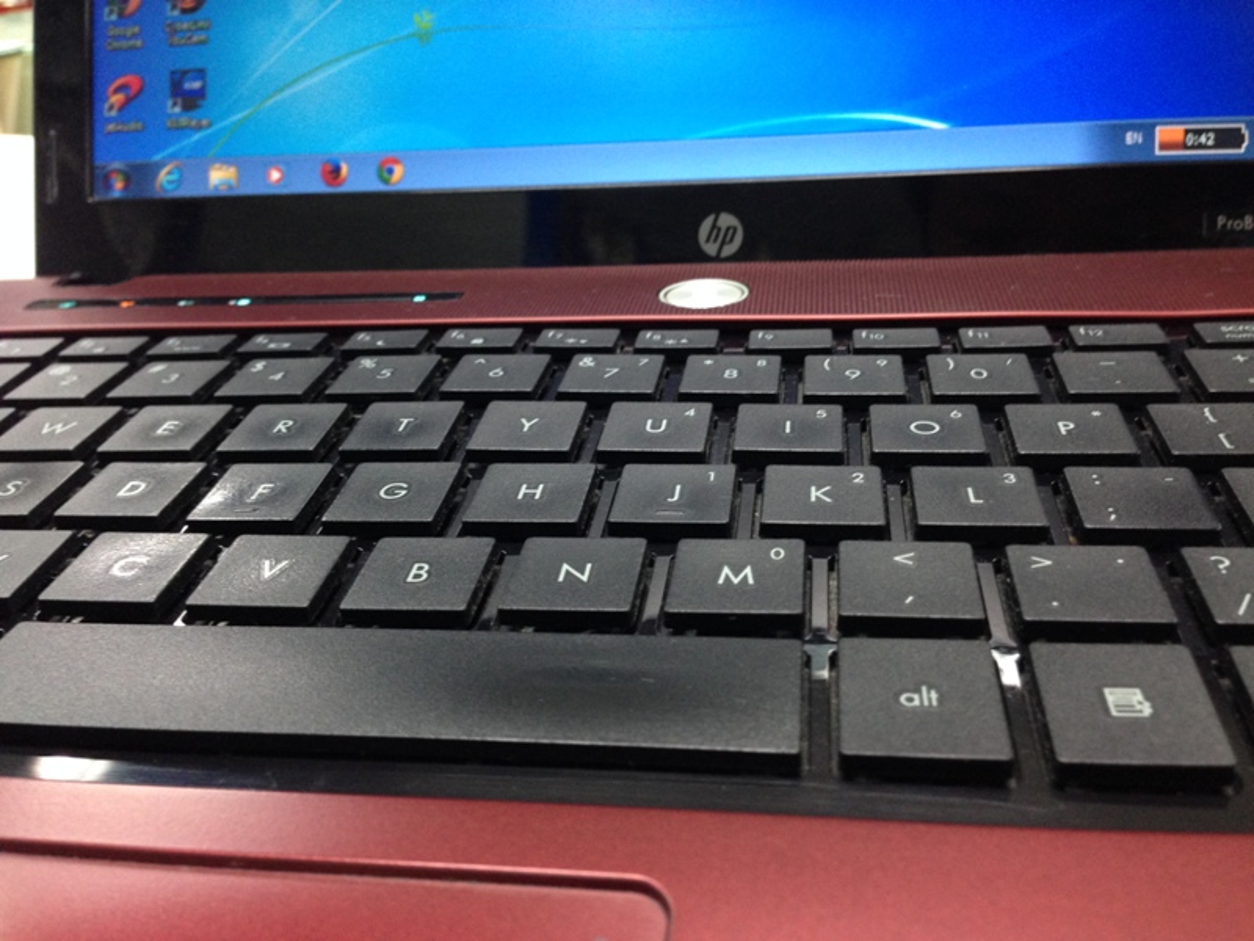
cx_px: 627
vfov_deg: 42.9
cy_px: 470
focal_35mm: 33
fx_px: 1195
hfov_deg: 55.4
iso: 200
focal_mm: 4.12
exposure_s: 1/20
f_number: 2.4
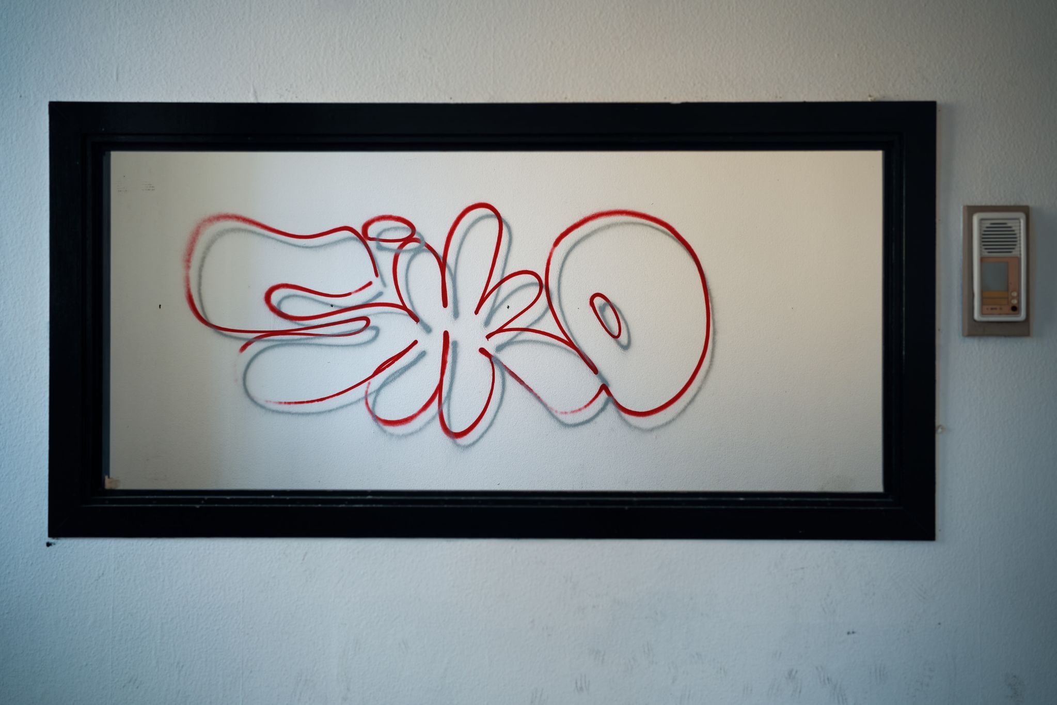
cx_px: 528
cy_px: 352
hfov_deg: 54.4
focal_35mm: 35
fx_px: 1028
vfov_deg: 37.9
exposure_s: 1/60
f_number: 3.2
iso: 100
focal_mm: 35
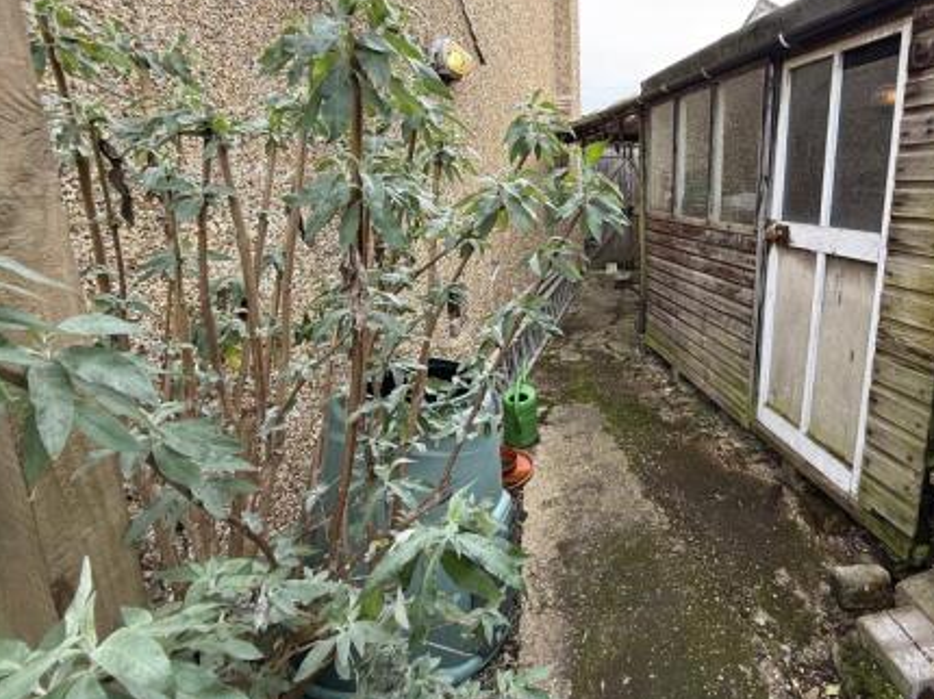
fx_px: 512
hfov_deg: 81.8
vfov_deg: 67.7
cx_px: 624
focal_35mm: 19
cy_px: 266
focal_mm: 2.22
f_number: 2.2
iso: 64
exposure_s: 1/99
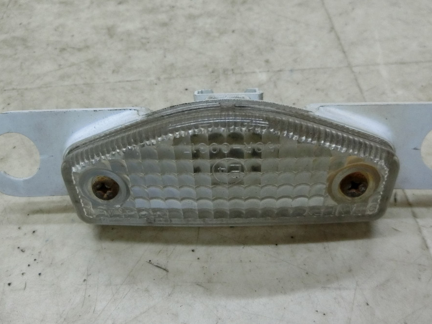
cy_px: 190
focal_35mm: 36
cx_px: 227
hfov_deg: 51.3
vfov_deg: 39.5
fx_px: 449
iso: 400
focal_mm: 4.5
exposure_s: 1/125
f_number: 3.5
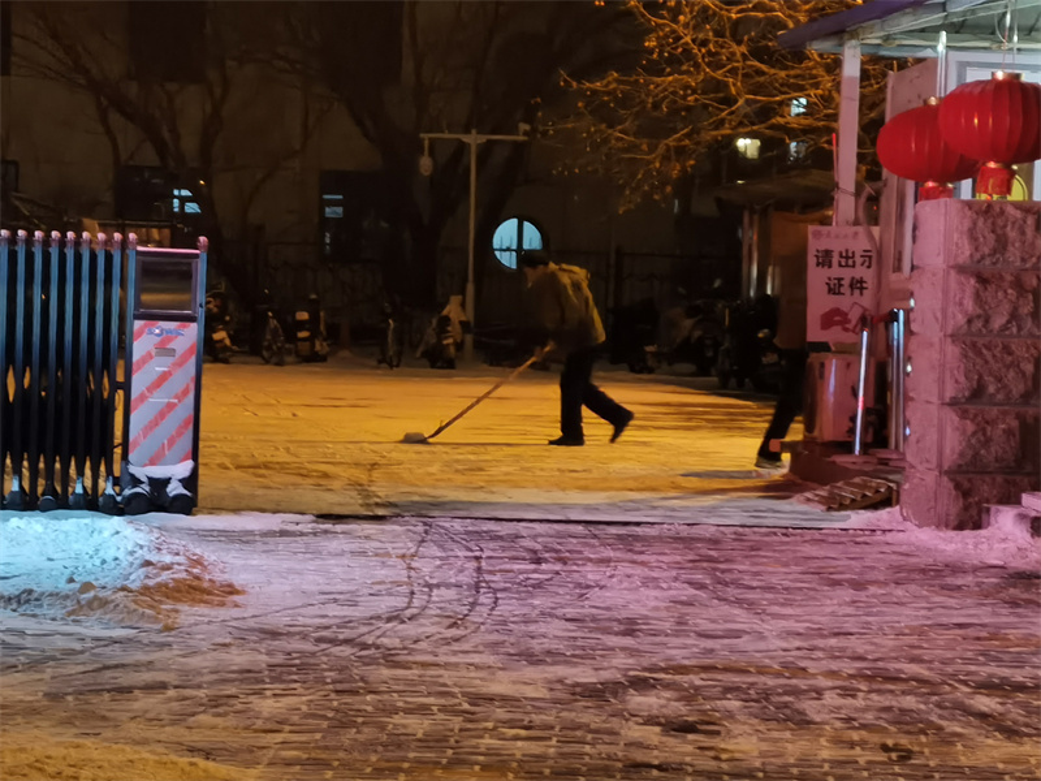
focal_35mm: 135
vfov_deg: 11.0
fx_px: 4060
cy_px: 390
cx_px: 520
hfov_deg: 14.6
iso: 800
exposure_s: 1/33.3
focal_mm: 7.48
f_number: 2.4
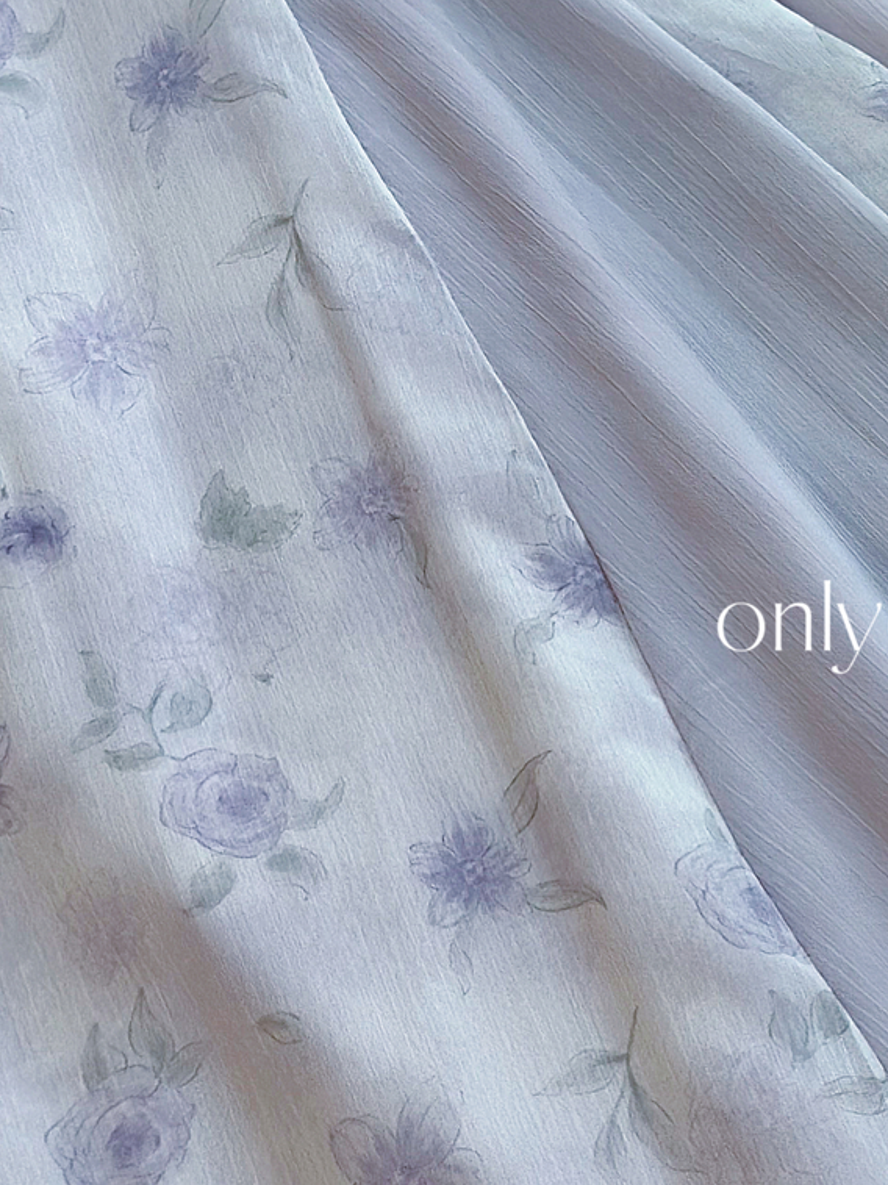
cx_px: 1277
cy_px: 202
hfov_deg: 9.5
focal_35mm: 152
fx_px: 5202
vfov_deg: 12.9
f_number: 1.78
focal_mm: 6.86
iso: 64
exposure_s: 1/158
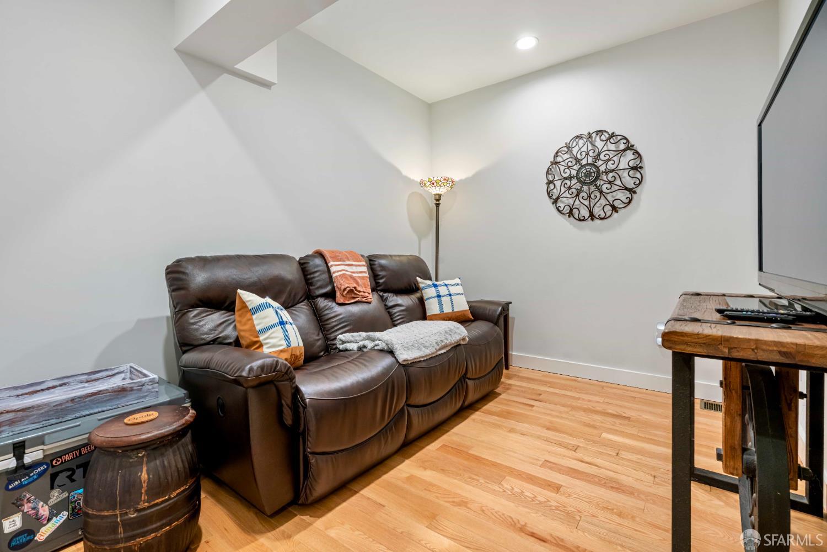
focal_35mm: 16
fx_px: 368
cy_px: 276
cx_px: 414
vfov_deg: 73.7
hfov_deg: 96.7
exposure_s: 1/5
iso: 640
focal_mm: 16
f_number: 10
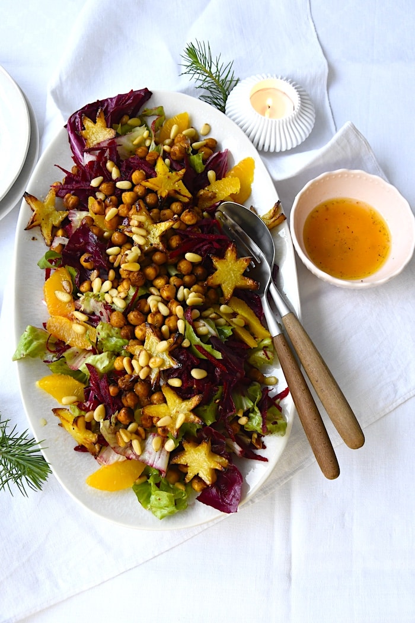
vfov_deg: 53.1
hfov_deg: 36.9
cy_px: 312
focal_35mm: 36
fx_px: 622
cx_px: 208
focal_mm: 24
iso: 3200
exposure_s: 1/60
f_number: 11
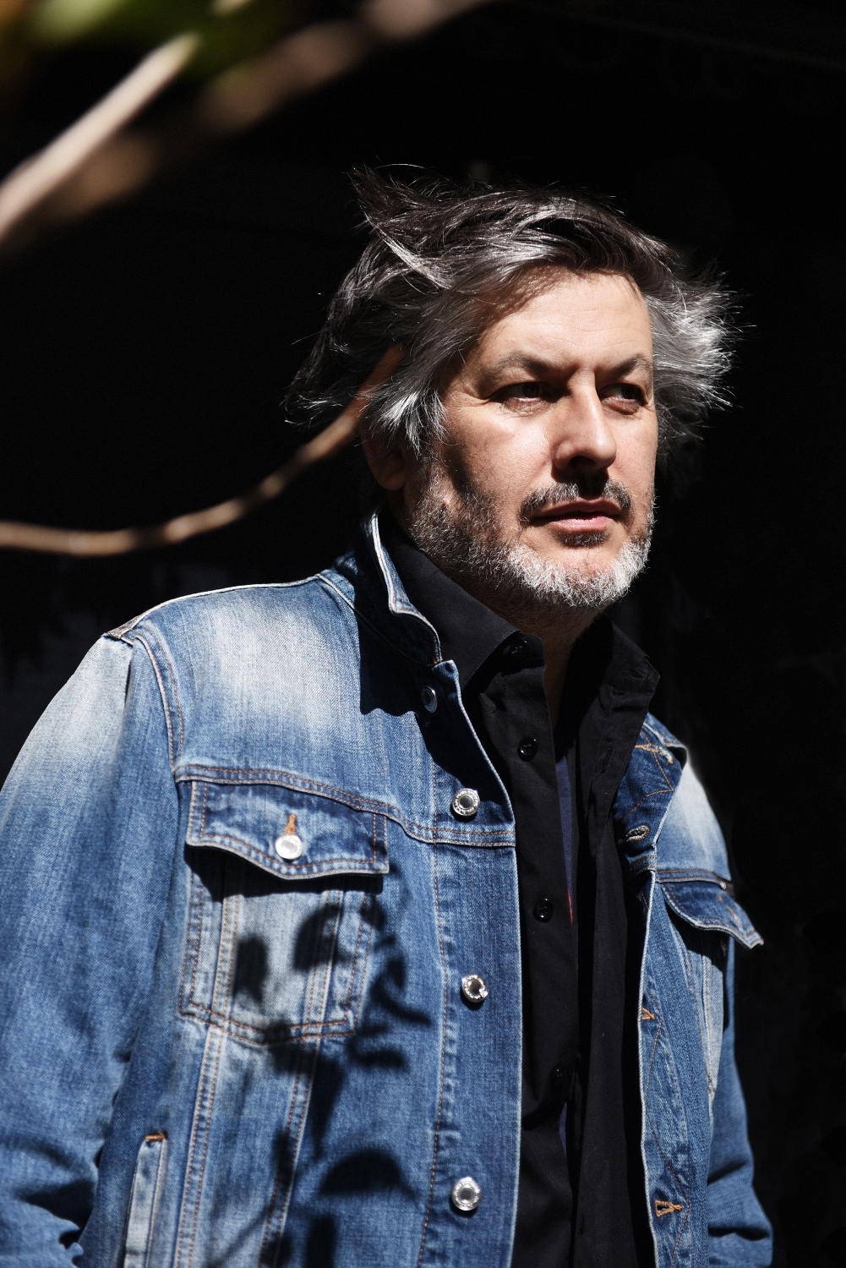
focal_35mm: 70
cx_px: 423
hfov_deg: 19.5
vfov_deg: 28.8
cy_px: 634
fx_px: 2466
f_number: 2.8
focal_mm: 70
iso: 250
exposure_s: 1/4000
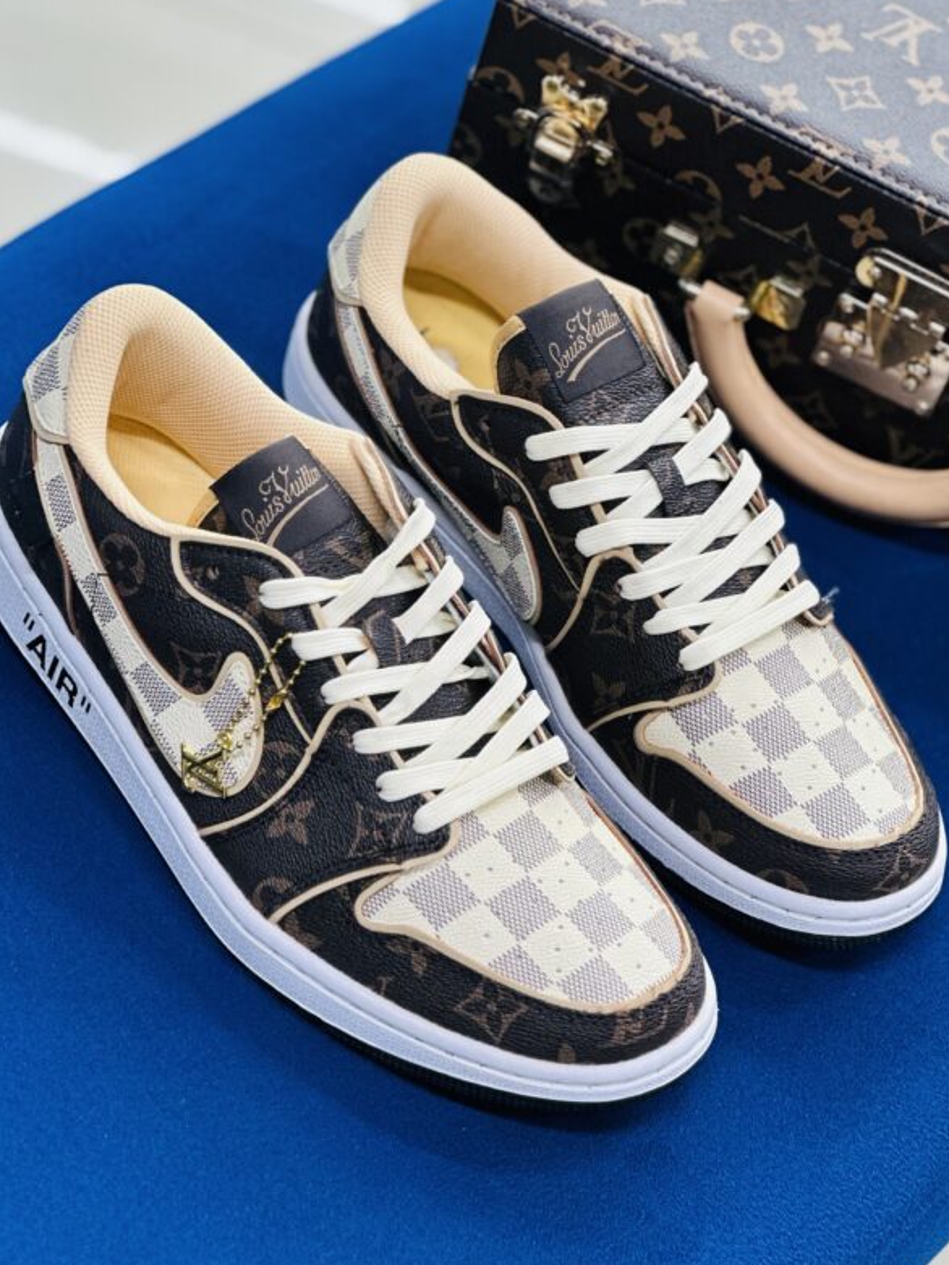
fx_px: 3362
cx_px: 487
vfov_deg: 21.3
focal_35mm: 92
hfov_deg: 16.1
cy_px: 691
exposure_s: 1/50
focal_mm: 9
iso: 125
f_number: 2.8
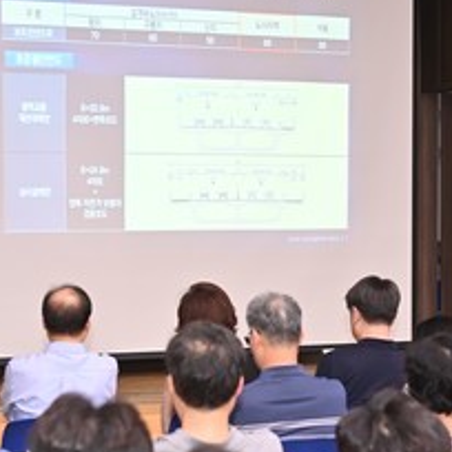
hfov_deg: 18.3
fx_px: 1403
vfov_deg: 18.3
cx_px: 237
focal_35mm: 95
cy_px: 270
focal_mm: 38
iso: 800
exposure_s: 1/60
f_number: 3.2
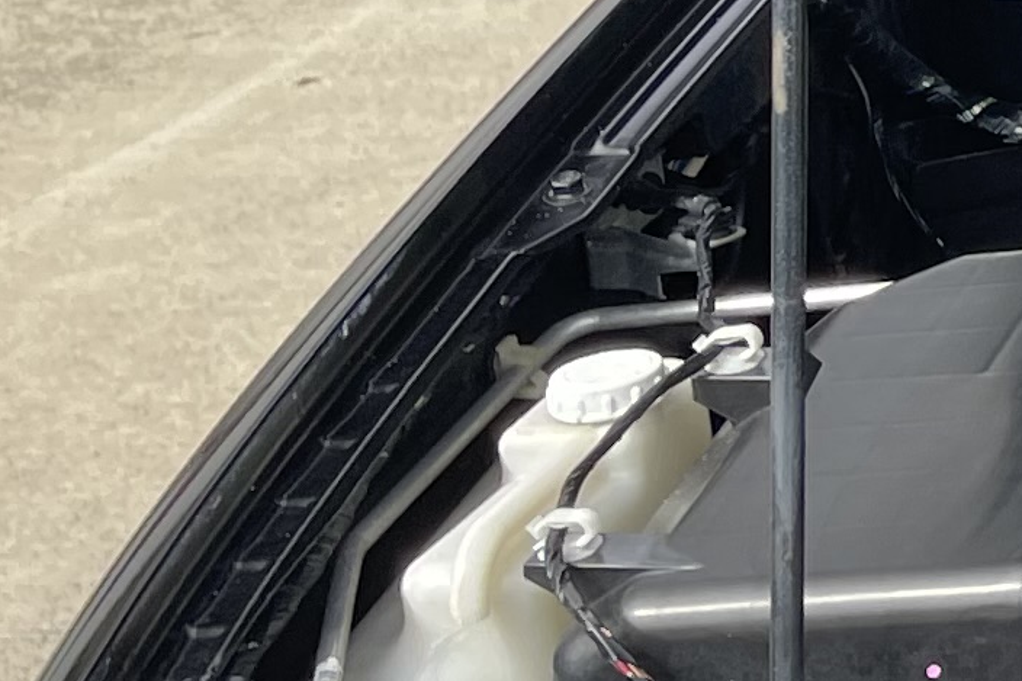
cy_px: -367
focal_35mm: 149
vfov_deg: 9.0
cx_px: 2527
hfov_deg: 11.3
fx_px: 4229
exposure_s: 1/684
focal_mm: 5.1
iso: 32
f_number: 1.6
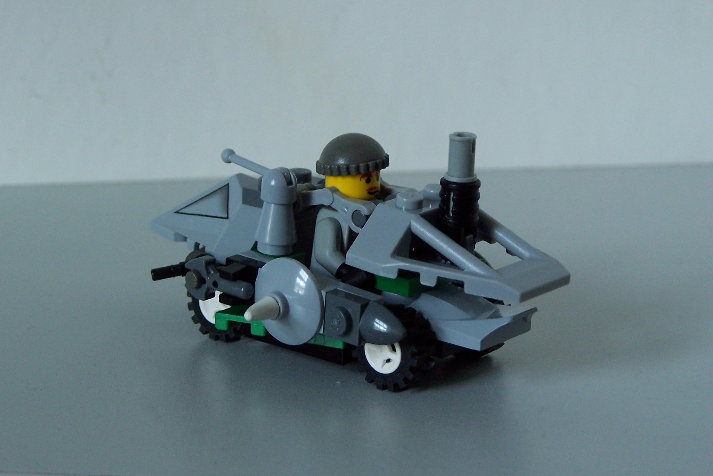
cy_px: 224
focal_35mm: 110
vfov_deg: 12.5
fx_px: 2179
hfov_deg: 18.6
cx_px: 359
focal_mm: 17.5
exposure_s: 1/15
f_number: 3.2
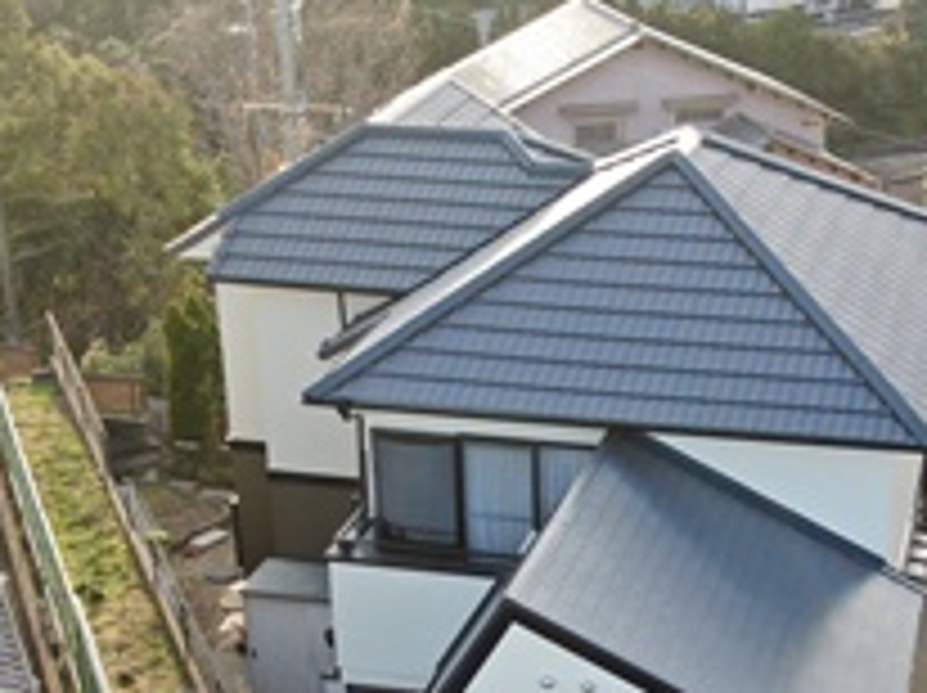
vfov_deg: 19.9
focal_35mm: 73
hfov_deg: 26.6
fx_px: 1953
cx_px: 603
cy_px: 567
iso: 100
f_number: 3.6
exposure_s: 1/100
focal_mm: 7.39
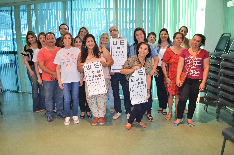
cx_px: 117
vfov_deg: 43.4
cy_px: 78
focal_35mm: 30
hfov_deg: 62.0
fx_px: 195
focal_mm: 20
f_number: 3.8
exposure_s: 1/60
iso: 1400
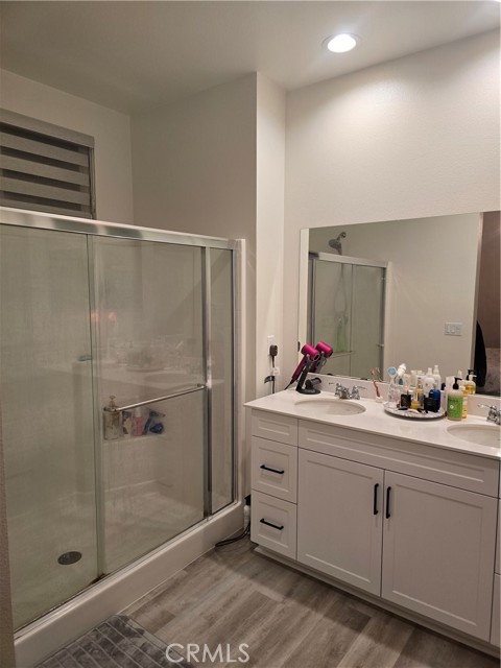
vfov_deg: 73.9
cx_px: 250
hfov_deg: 58.9
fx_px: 444
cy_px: 334
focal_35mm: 23
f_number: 1.7
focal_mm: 6.3
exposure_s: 1/120
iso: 125
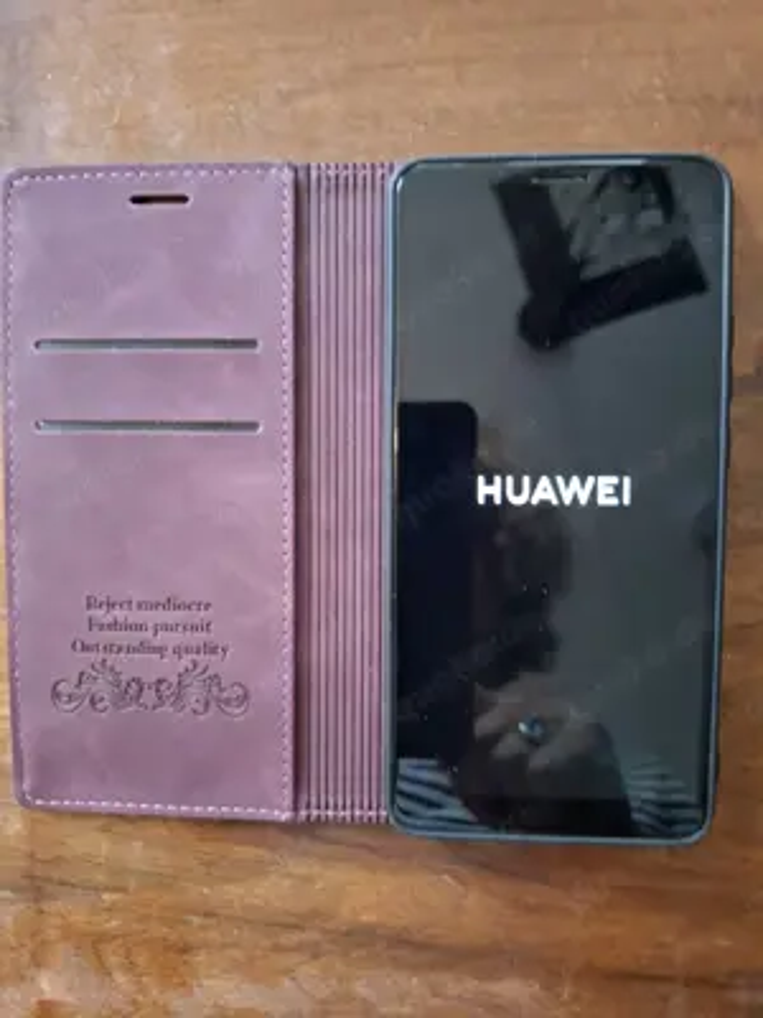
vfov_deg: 73.9
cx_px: 382
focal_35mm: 23
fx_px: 676
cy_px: 509
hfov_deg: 58.9
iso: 640
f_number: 1.8
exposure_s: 1/25
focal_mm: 5.54
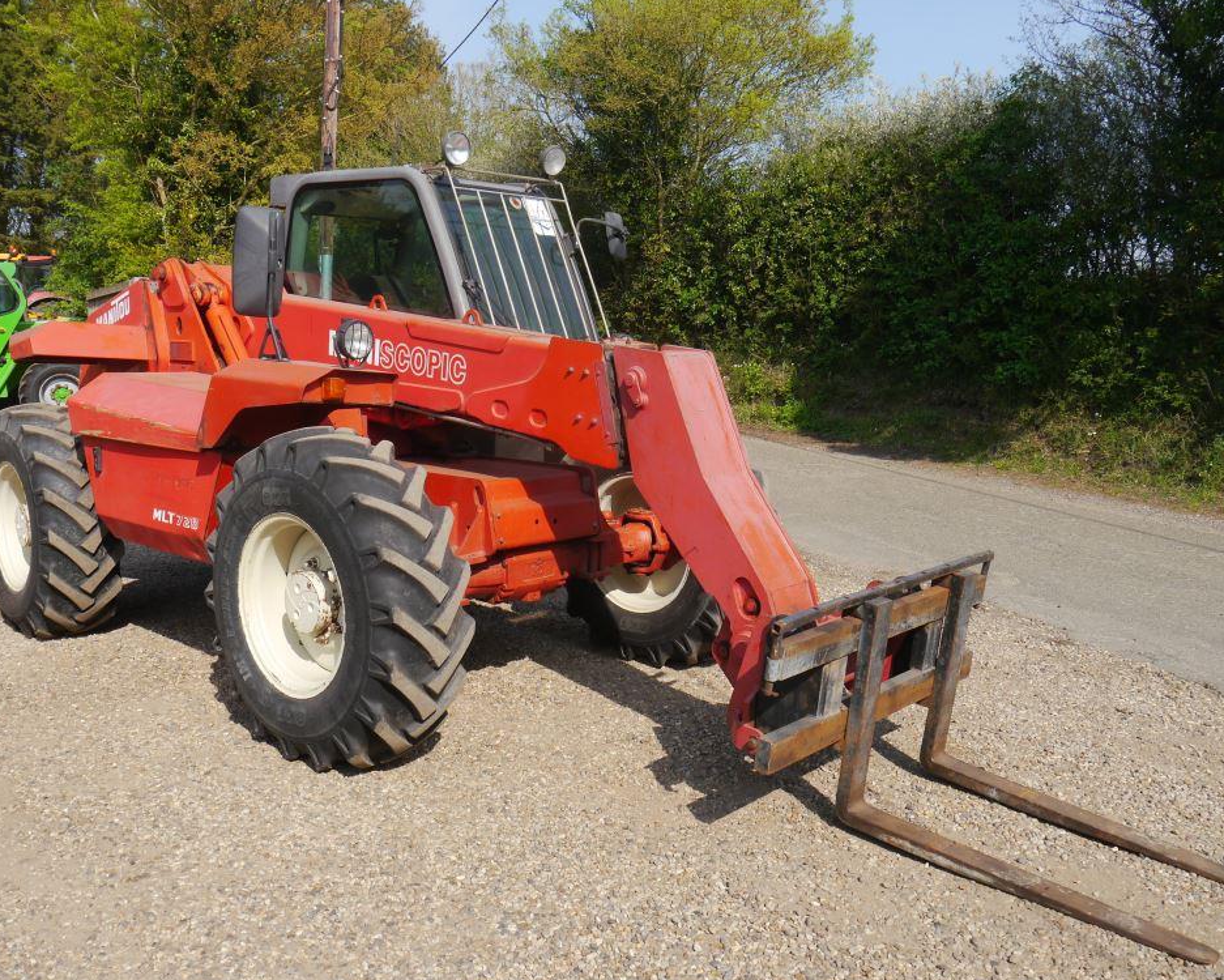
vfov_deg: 45.8
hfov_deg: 55.6
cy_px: 493
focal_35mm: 32
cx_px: 579
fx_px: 1159
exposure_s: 1/400
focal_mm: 15
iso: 160
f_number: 7.1
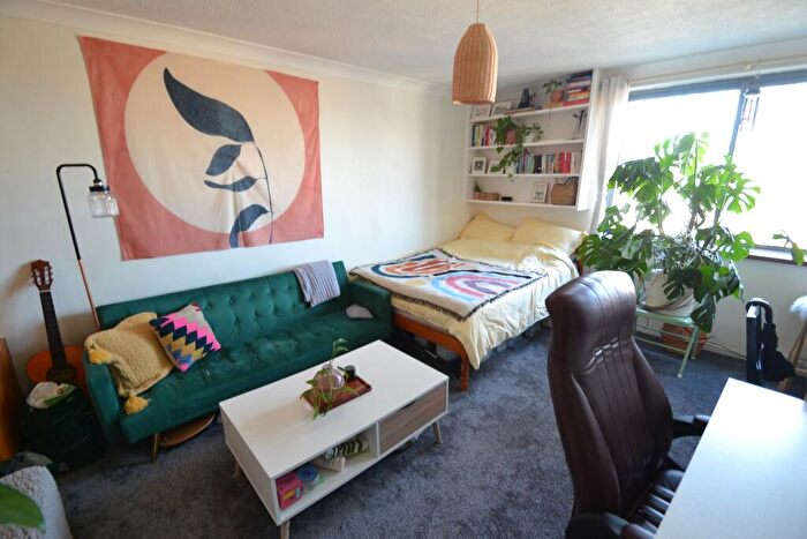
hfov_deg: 100.4
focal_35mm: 15
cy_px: 270
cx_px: 404
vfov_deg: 77.4
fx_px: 336
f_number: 3.5
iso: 400
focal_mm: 10
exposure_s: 1/15
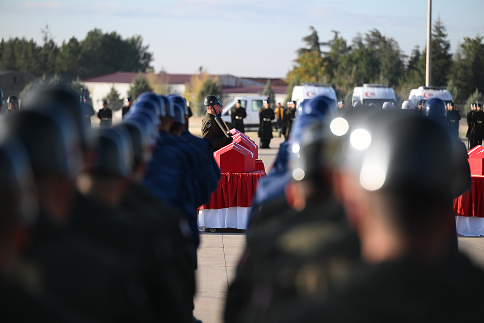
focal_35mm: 200
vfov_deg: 6.9
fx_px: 2689
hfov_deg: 10.3
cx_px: 242
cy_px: 162
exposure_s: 1/1250
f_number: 3.5
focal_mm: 200
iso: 200
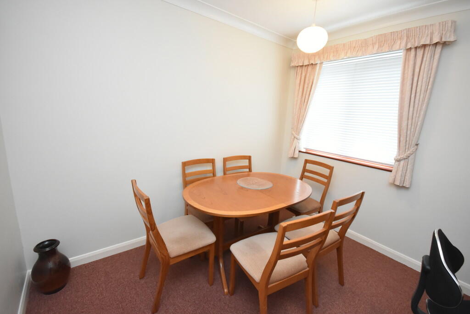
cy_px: 157
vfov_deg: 77.3
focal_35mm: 15
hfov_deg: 100.4
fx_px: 196
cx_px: 235
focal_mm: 10
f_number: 4
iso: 2500
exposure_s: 1/60
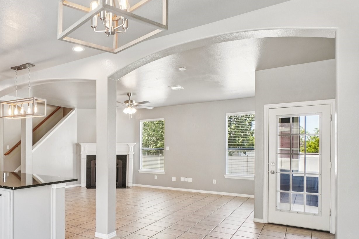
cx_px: 89
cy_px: 154
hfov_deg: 66.9
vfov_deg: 50.6
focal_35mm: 25
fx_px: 249
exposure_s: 1/20
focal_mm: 10
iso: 400
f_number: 8
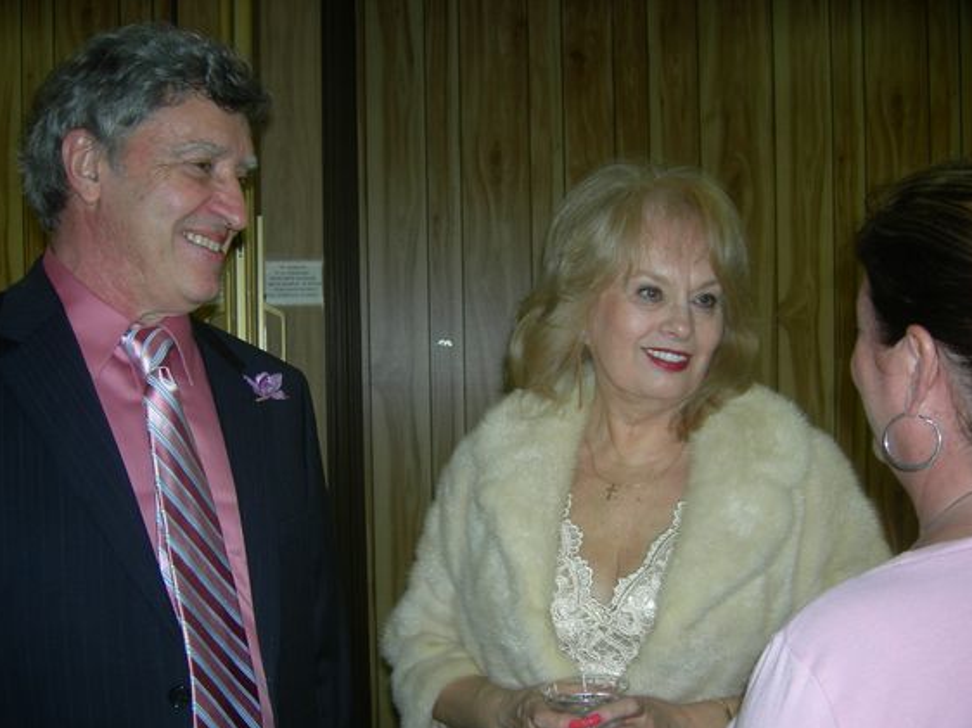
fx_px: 1151
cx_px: 460
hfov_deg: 45.8
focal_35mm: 41
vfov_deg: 35.1
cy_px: 413
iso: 64
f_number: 2.7
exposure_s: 1/60.1
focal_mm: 7.5
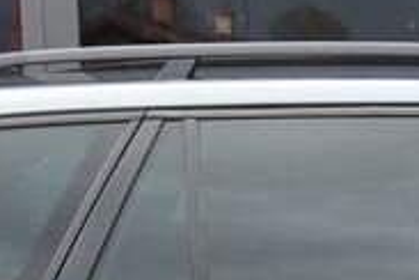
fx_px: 2479
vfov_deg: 6.3
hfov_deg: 9.4
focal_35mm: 213
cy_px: 498
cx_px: 634
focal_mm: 38
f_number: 6.3
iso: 500
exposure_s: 1/160
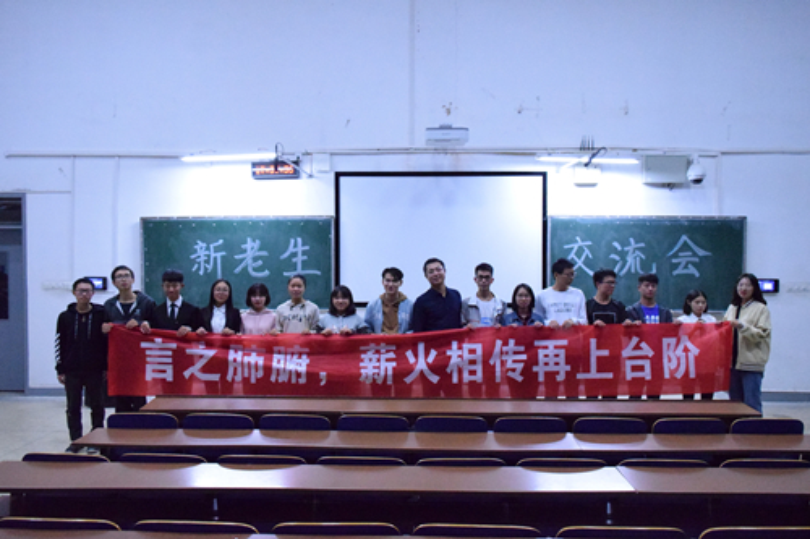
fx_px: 607
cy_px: 270
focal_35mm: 27
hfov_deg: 67.4
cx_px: 405
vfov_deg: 47.9
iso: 12800
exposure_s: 1/160
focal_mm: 18
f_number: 4.5
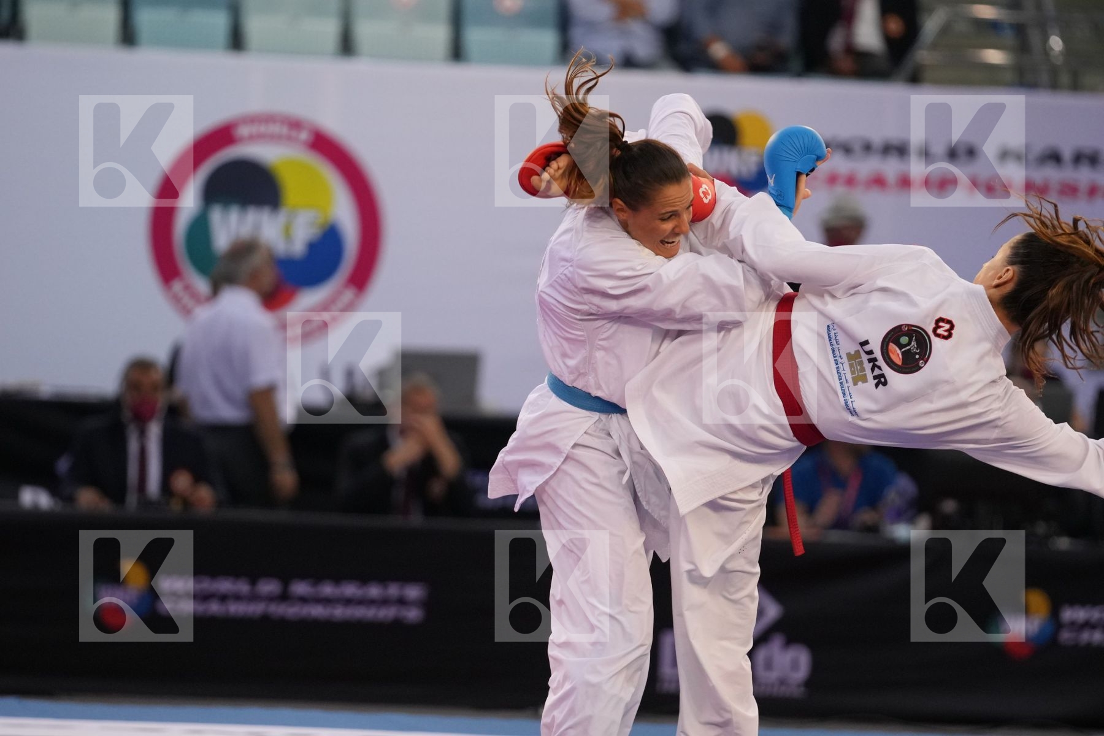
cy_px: 368
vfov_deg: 4.6
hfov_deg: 6.9
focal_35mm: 300
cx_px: 552
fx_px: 9199
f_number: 2.8
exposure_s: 1/1000
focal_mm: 200
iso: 2000
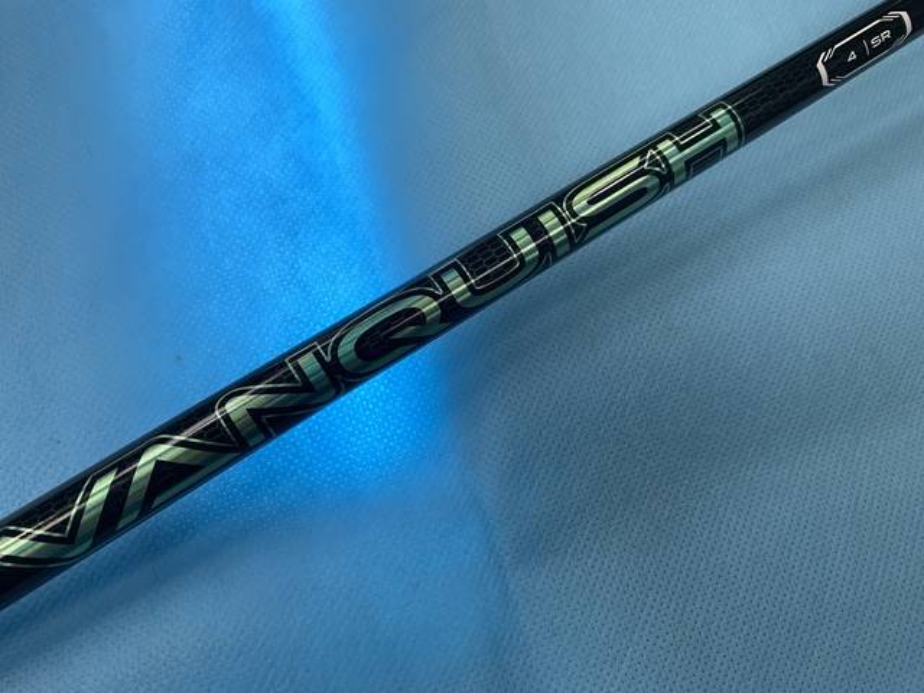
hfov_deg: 67.3
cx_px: 462
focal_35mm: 26
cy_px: 346
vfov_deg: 53.1
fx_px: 694
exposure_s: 1/120
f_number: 1.8
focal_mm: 4.25
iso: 40
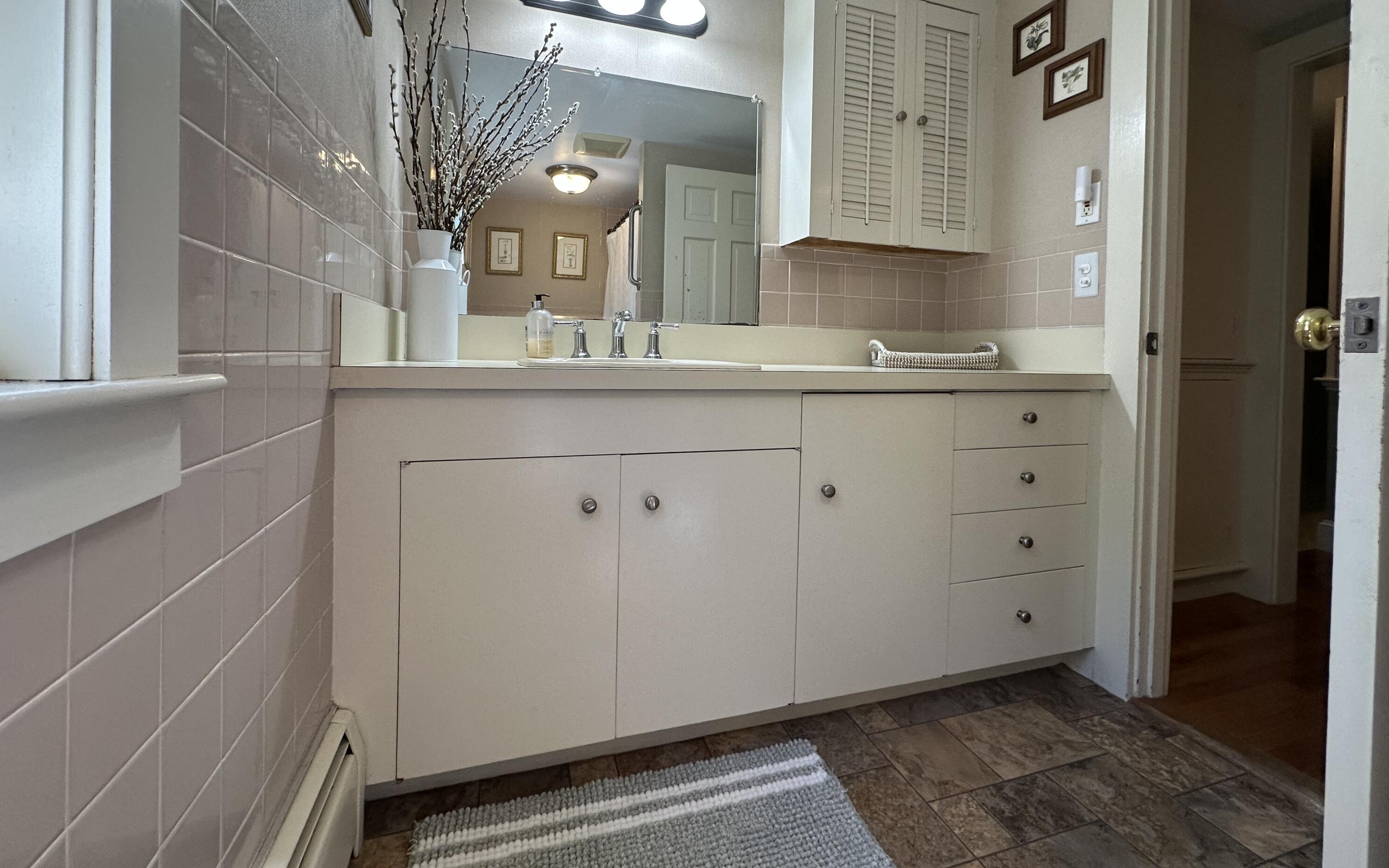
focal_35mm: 15
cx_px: 694
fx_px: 568
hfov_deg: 101.5
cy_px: 354
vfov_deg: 74.1
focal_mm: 2.22
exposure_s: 1/120
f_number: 2.2
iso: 160
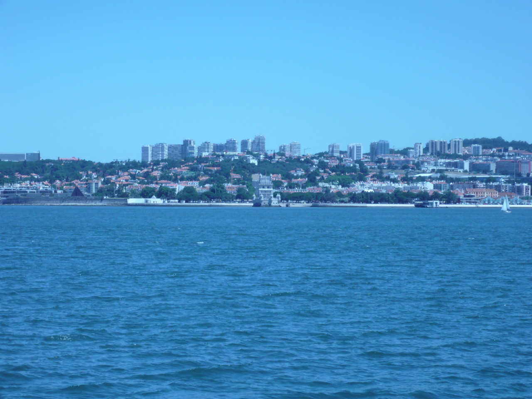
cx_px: 266
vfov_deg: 14.1
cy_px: 200
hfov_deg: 18.7
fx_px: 1614
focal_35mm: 105
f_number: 5
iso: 100
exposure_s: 1/640
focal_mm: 17.4
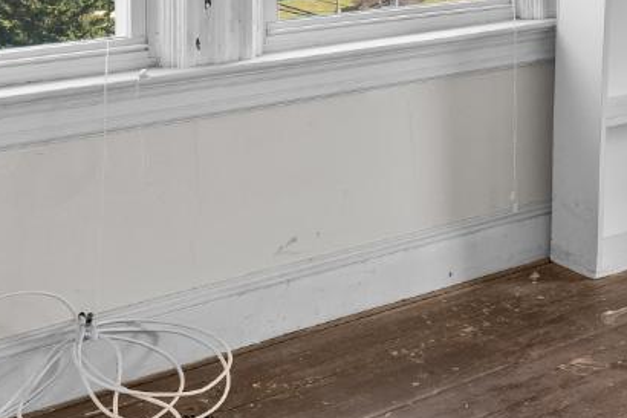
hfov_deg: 26.3
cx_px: 716
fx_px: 1219
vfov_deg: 17.9
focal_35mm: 70
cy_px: -160
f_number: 8
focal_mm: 14
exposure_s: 1/8
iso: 500
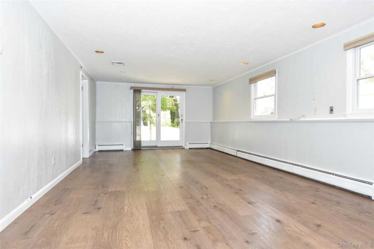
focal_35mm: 21
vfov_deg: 59.5
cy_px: 124
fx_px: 218
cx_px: 187
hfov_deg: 81.2
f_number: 5
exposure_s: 1/100
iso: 800
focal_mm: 21
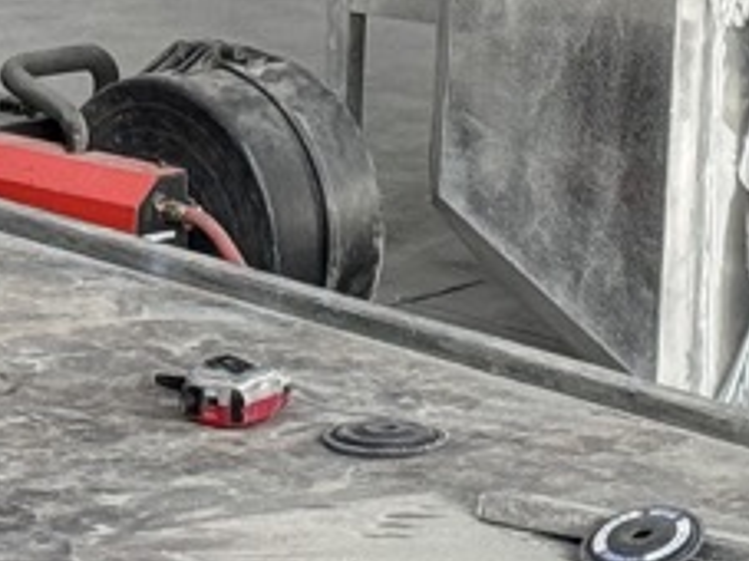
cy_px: -848
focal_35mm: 271
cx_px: 1244
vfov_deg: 5.3
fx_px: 5861
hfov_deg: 7.2
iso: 100
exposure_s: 1/68
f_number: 1.78
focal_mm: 6.86
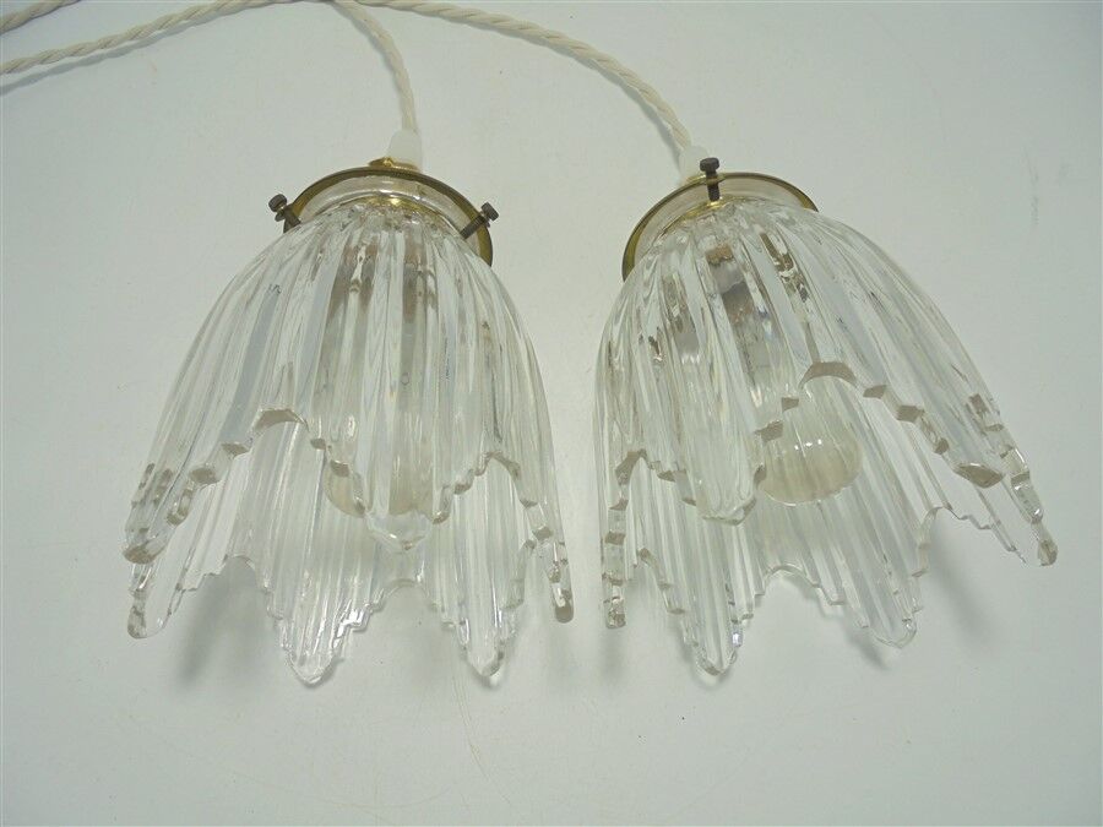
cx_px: 552
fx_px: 828
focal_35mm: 26
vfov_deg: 53.1
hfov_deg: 67.3
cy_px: 414
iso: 100
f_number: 3.5
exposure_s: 1/125
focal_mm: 4.6
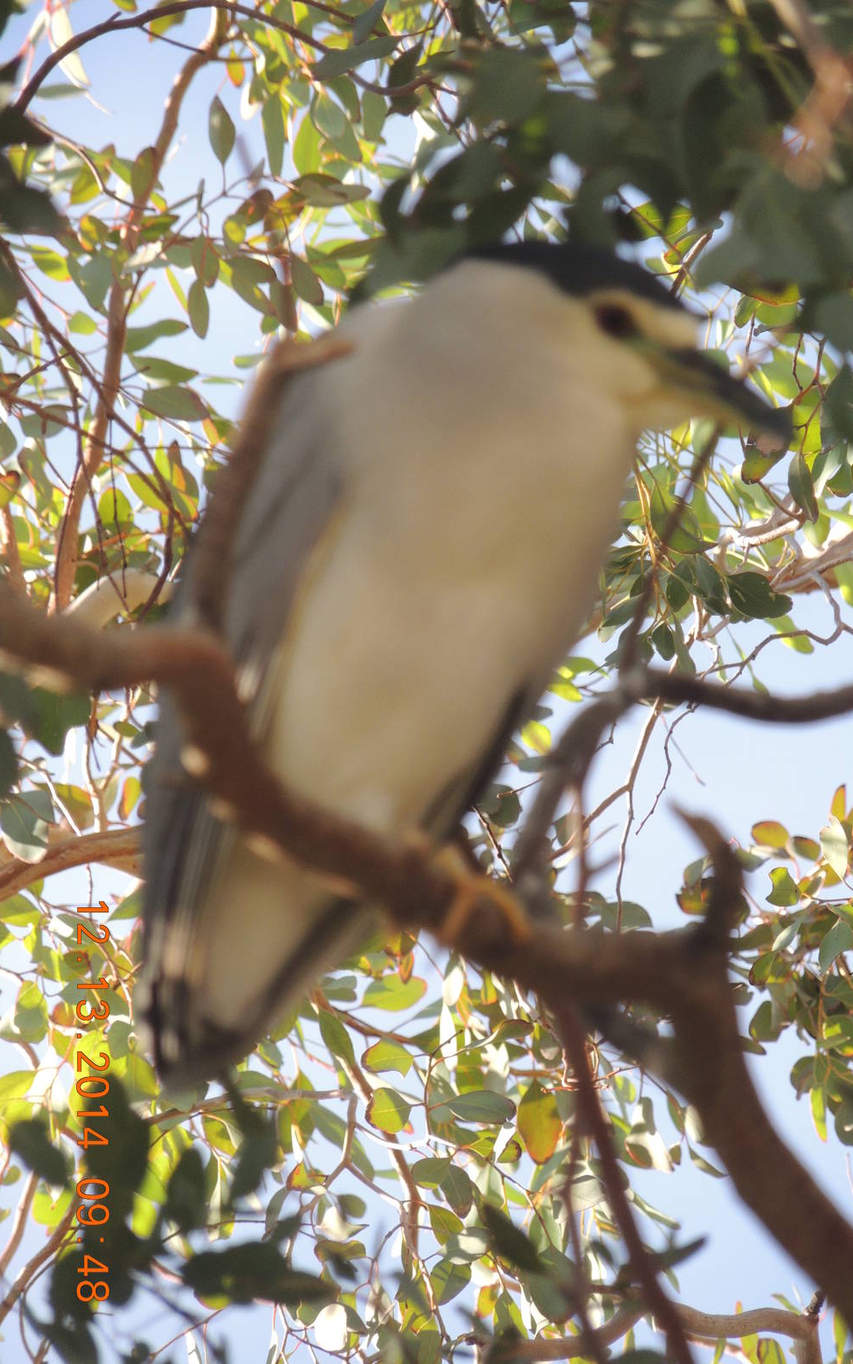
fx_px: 23695
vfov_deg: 3.3
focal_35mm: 637
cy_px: 682
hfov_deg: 2.1
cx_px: 497
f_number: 4.9
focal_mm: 107
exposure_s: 1/250
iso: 220
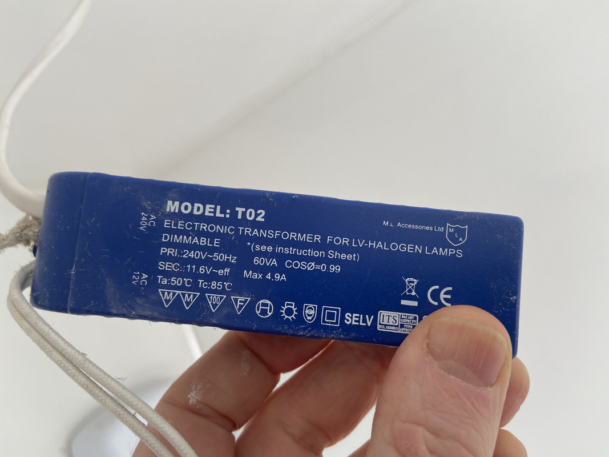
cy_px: 228
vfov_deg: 53.1
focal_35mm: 26
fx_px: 457
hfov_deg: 67.3
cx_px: 304
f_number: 1.8
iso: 40
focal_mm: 4.25
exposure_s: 1/122
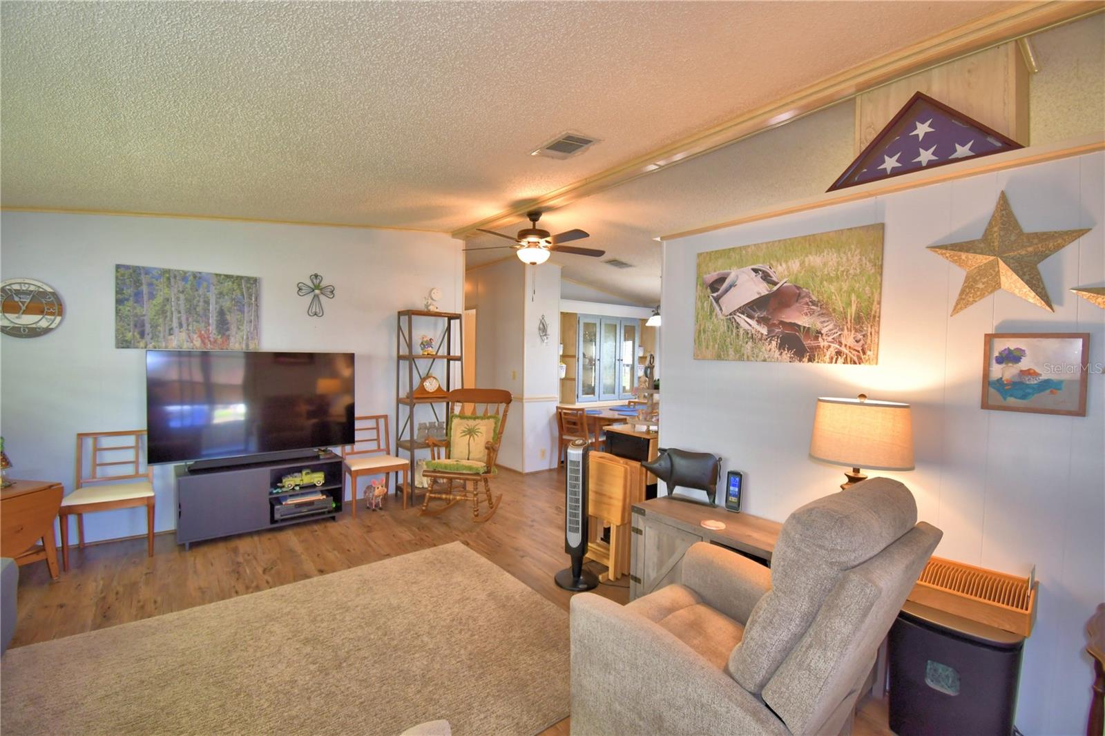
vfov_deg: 77.3
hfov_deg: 100.4
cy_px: 368
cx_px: 552
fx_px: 460
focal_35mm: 15
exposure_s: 1/30
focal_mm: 10
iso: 450
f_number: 4.5
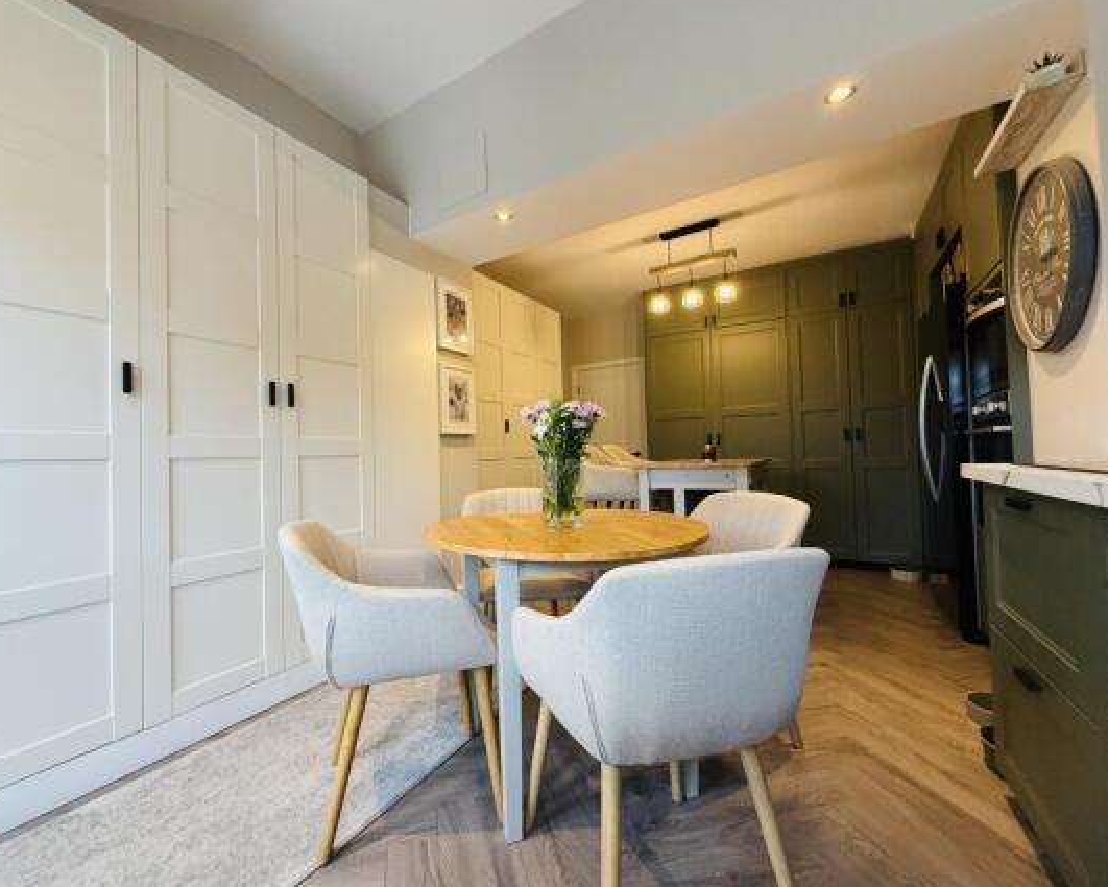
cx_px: 512
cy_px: 444
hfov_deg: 96.6
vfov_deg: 84.1
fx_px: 492
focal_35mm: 15
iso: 320
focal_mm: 2.22
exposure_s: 1/87
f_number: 2.2
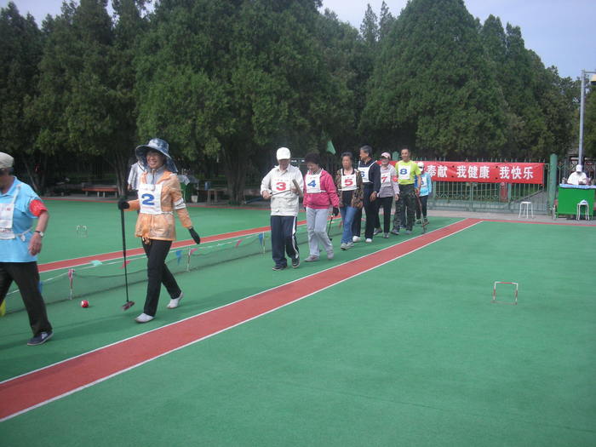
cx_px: 298
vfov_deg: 40.7
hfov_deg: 52.6
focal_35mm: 35
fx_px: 603
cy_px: 224
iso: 66
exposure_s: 1/125
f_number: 7.9
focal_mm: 5.8
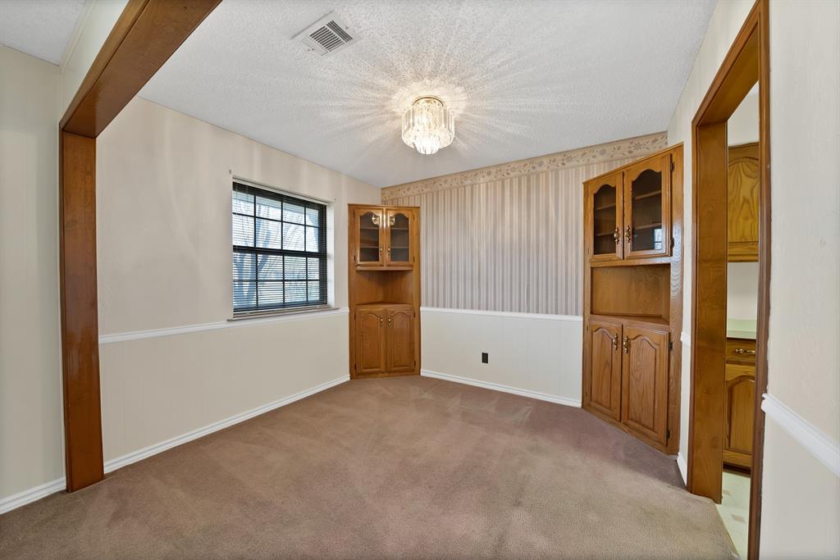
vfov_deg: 90.0
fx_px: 280
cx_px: 420
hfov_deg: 112.6
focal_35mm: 12
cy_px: 280
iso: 640
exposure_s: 1/4
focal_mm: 12
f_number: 9
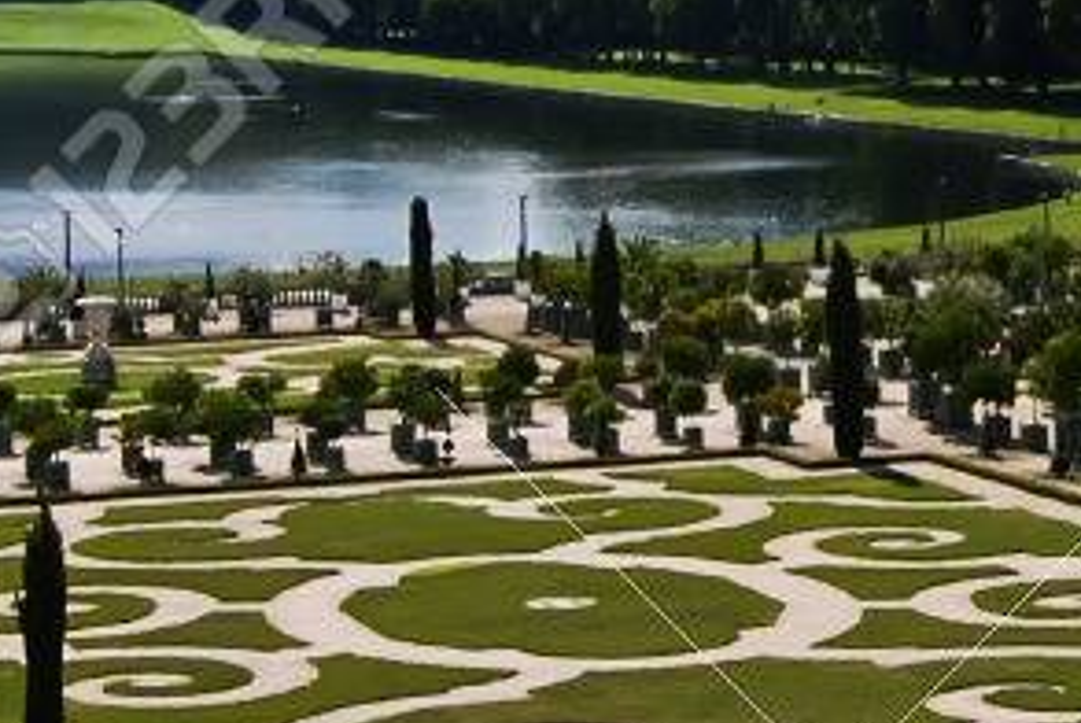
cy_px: -15
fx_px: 3794
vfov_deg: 10.8
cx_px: 830
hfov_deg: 16.1
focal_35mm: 126
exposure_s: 1/400
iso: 200
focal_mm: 19
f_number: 10
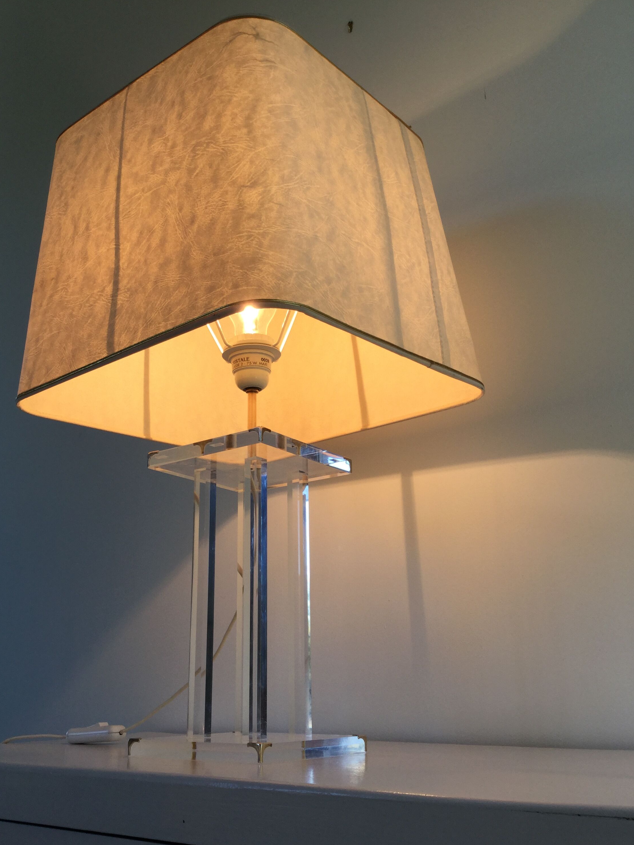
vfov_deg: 53.9
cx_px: 295
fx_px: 830
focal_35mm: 34
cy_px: 460
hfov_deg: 41.8
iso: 25
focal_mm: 3.3
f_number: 2.4
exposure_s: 1/128
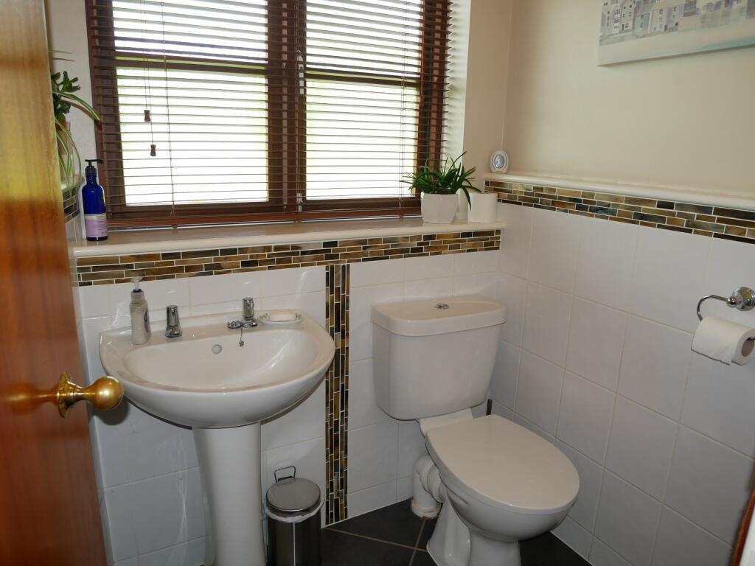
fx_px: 523
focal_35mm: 24
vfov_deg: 56.8
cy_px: 283
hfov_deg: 71.6
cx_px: 378
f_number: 4.5
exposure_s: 1/50
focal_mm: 12
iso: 200
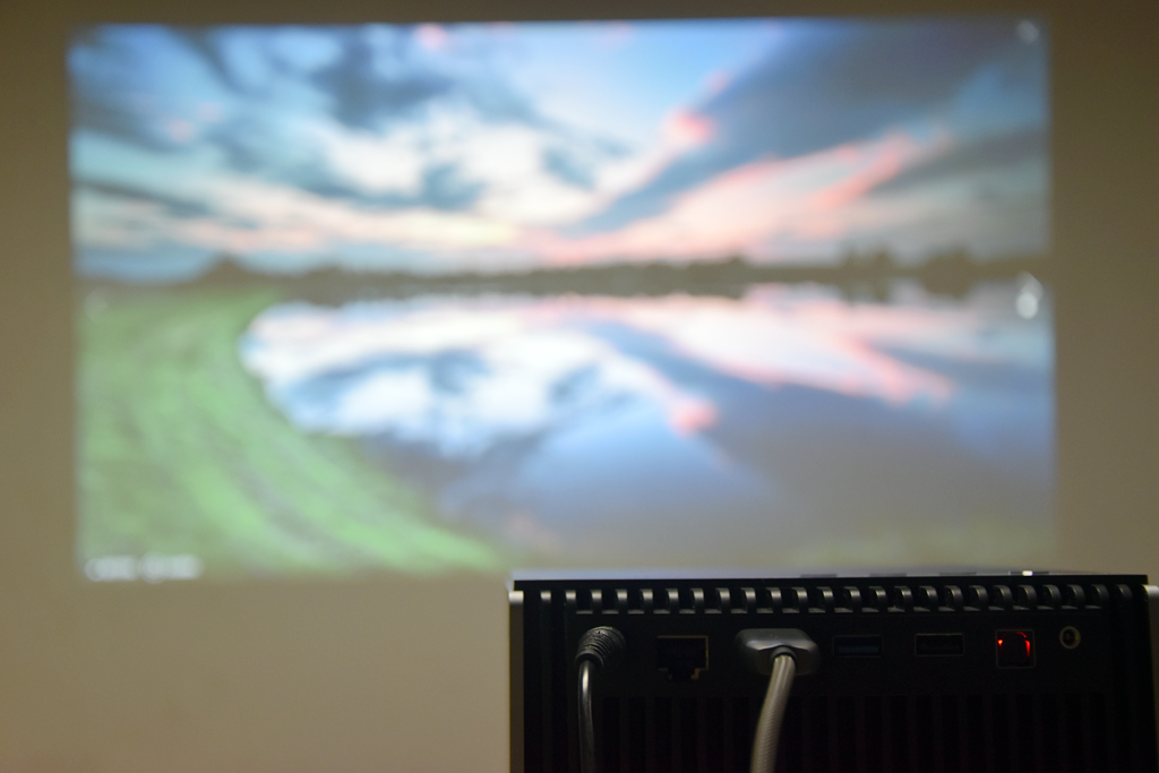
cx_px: 580
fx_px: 1932
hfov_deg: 33.4
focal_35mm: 60
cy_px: 386
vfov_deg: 22.6
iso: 560
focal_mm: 40
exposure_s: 1/60
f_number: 4.5
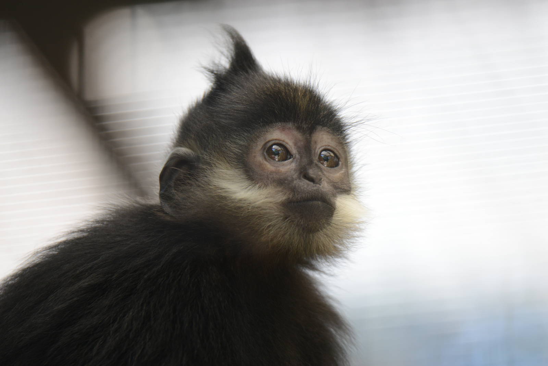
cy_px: 183
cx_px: 274
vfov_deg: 2.3
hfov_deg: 3.4
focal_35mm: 600
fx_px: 9136
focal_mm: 600
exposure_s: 1/100
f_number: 6.3
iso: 1000
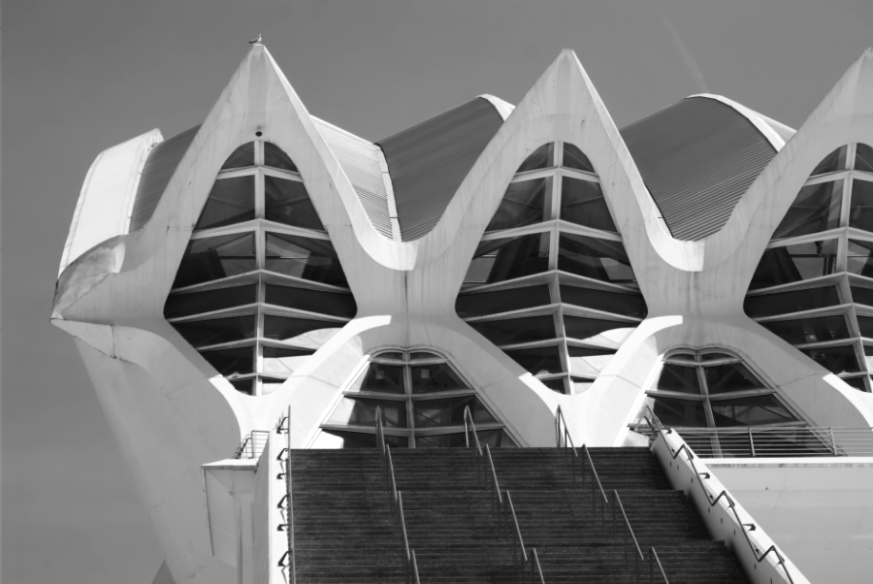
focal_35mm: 105
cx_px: 436
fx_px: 2549
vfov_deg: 13.1
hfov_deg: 19.4
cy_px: 292
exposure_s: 1/1000
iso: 320
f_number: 8
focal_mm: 70
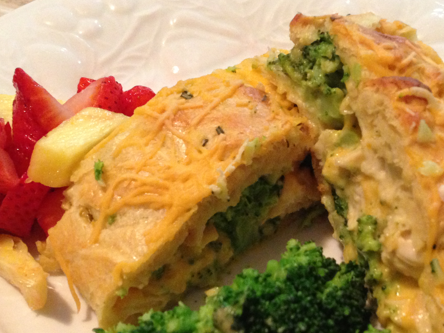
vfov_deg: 25.3
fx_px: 731
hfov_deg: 33.7
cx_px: 256
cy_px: 259
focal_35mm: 57
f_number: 2.4
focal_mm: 4.13
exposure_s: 1/15
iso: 500
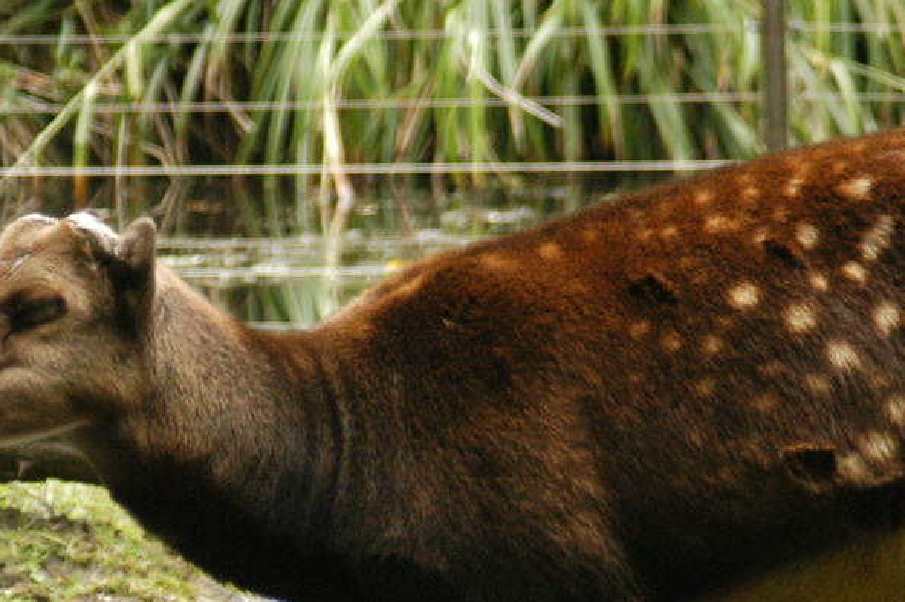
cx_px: 304
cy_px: 518
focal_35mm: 689
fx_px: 17310
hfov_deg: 3.0
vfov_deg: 2.0
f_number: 5.3
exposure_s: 1/250
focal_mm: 170
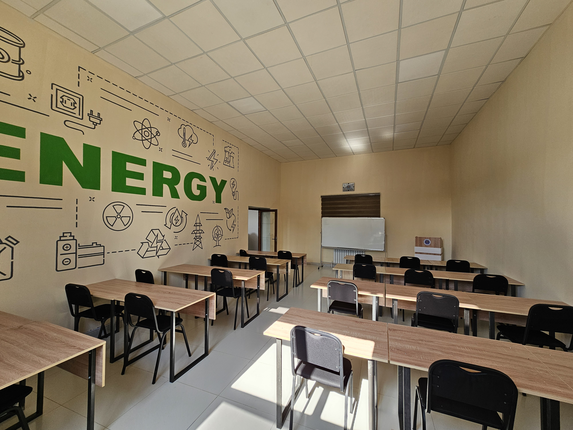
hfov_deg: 106.2
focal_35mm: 13
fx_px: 215
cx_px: 286
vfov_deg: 89.9
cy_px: 215
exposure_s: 1/120
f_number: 2.2
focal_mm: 2.2
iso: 50
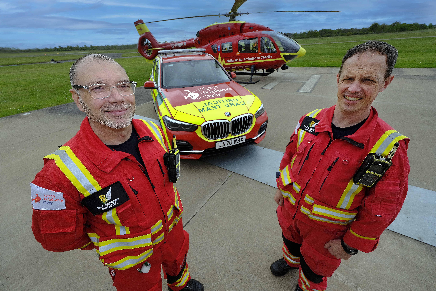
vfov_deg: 81.2
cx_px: 218
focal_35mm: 14
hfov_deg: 104.3
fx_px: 170
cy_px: 146
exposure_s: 1/1400
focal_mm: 9.4
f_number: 6.4
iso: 640
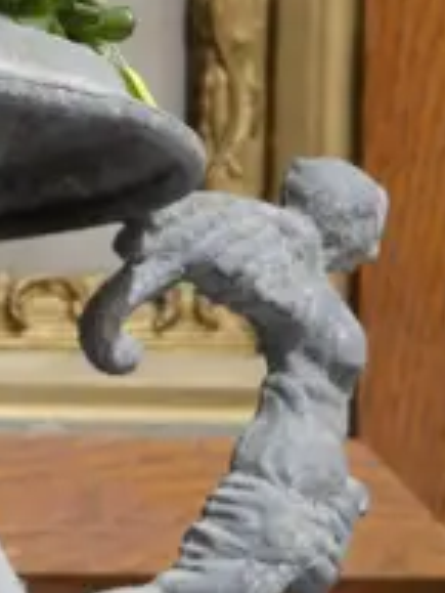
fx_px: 3270
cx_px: -431
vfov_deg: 10.3
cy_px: 387
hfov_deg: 7.5
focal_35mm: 191
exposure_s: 1/60
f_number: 4
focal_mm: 18
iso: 800
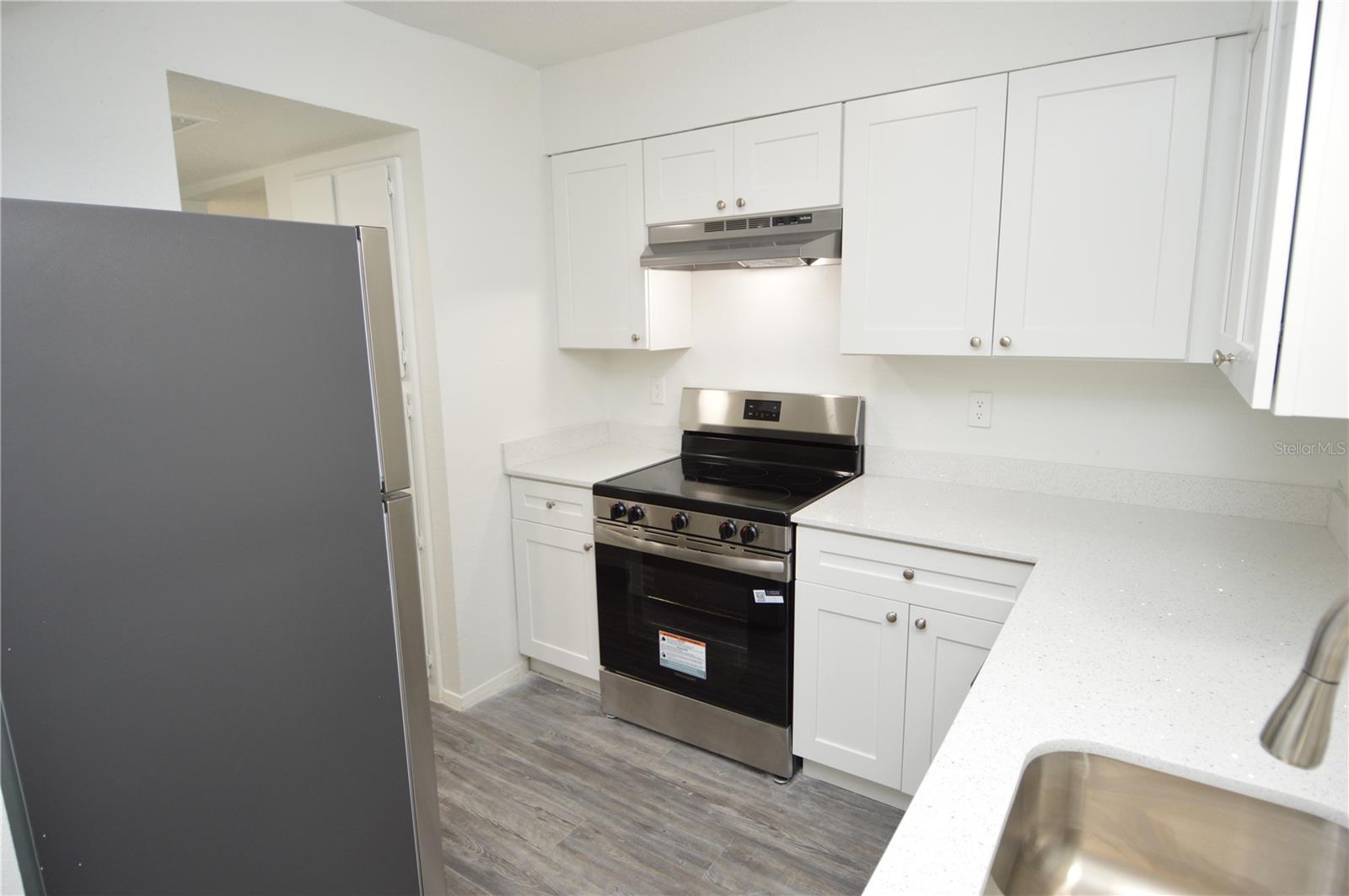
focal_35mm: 18
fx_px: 674
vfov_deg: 67.3
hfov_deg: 90.1
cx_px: 674
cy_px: 448
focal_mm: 12
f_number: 4.5
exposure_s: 1/80
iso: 400
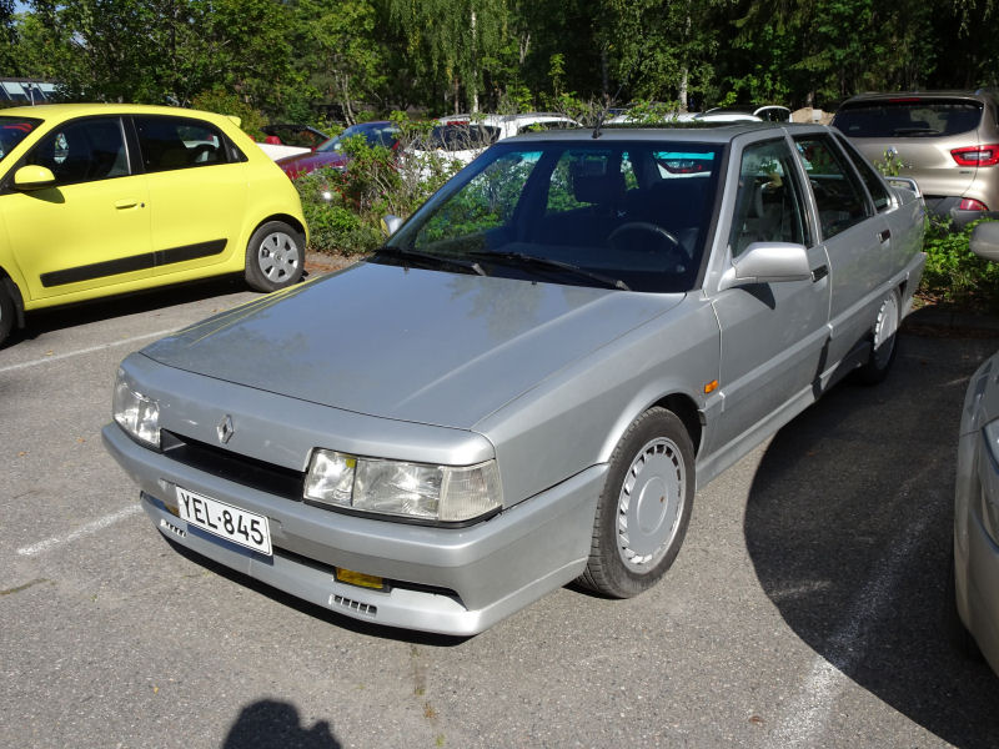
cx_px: 500
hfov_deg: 60.0
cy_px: 374
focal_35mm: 30
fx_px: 866
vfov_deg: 46.8
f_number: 4
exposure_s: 1/800
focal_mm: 5.09
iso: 80
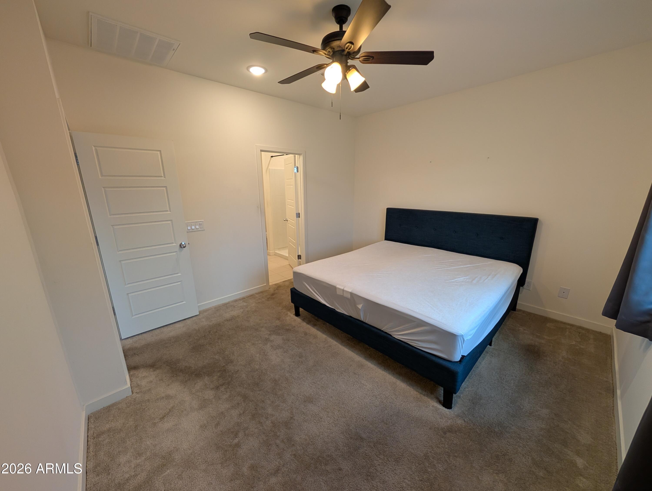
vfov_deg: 94.6
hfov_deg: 110.5
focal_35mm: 12
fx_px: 226
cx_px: 326
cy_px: 246
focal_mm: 2.02
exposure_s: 1/120
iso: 124
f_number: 1.7
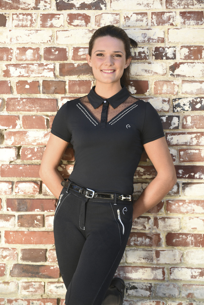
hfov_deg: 11.4
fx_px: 1019
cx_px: 102
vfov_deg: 17.1
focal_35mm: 120
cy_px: 152
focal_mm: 120
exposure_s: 1/320
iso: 500
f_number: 5.6
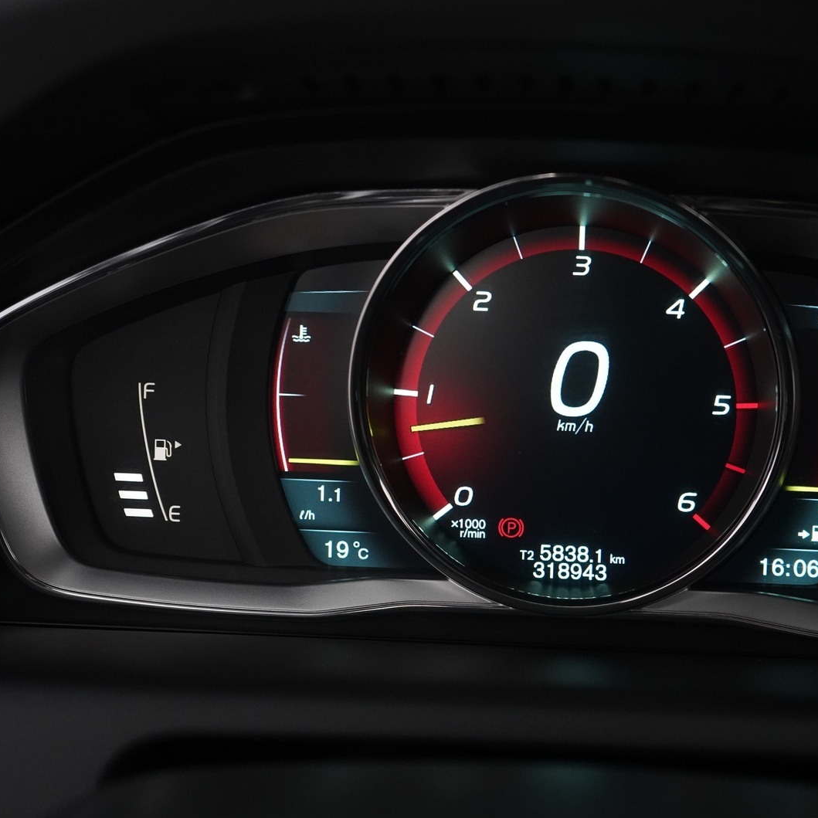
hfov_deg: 32.4
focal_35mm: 52
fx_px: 1390
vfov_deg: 32.8
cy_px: 409
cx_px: 565
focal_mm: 40
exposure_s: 1/60
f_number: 5
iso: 4000
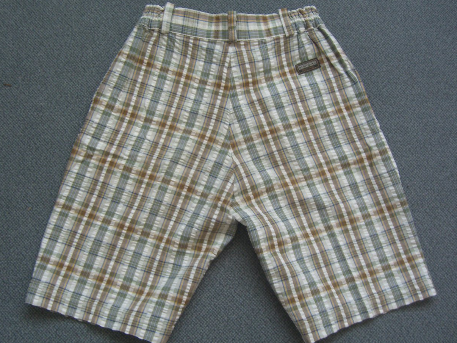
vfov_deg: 34.4
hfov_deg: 44.8
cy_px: 177
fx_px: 555
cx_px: 220
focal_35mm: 42
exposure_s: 1/15
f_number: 2.8
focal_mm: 7.9
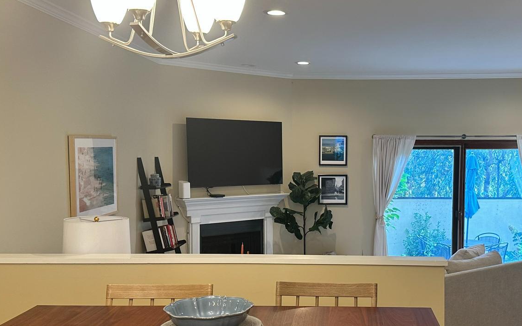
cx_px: 337
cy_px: 205
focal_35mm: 46
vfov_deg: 27.9
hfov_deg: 43.0
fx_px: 654
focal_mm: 6.86
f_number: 1.78
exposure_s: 1/60
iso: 125
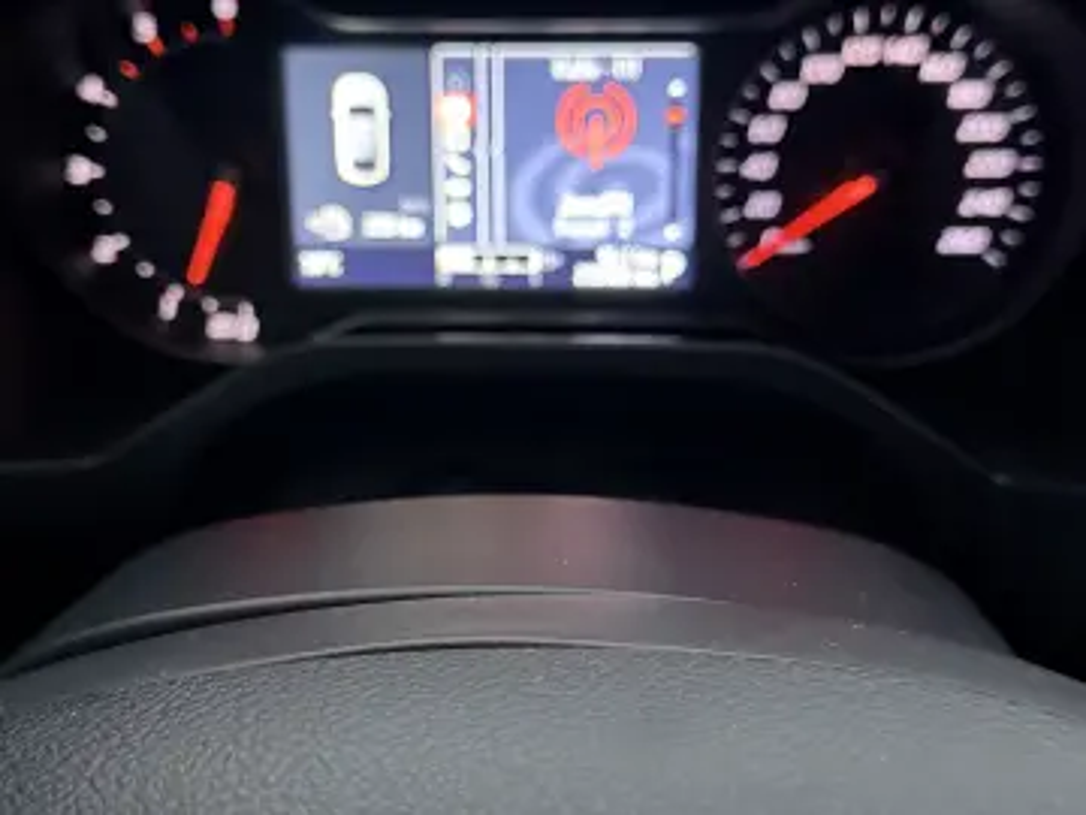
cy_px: 408
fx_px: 753
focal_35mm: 24
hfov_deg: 71.6
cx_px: 543
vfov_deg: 56.8
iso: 1250
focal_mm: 6.76
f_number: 1.78
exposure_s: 1/30
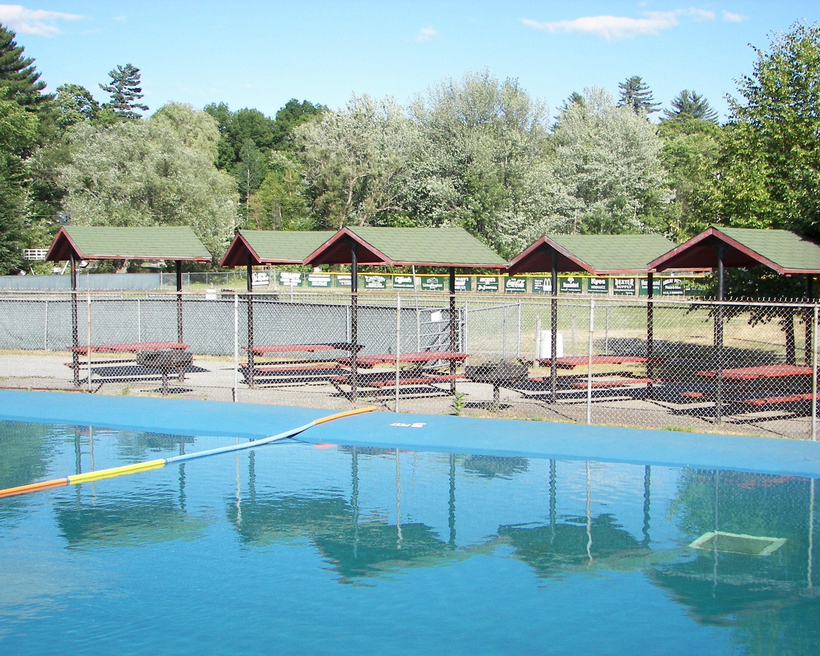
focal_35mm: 53
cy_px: 333
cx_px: 426
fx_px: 1286
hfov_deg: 35.4
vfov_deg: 28.6
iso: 50
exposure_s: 1/500
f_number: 2.8
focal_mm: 8.3
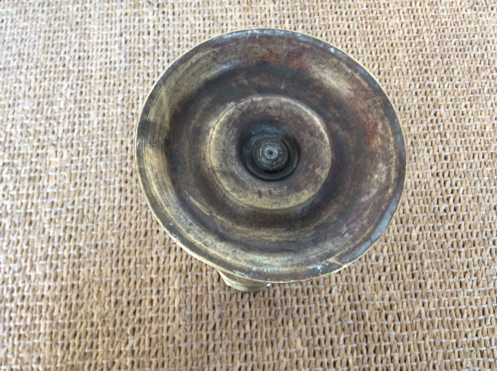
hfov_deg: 56.9
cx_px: 248
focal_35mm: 32
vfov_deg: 44.1
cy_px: 186
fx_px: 459
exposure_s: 1/25
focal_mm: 3.3
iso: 200
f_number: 2.4
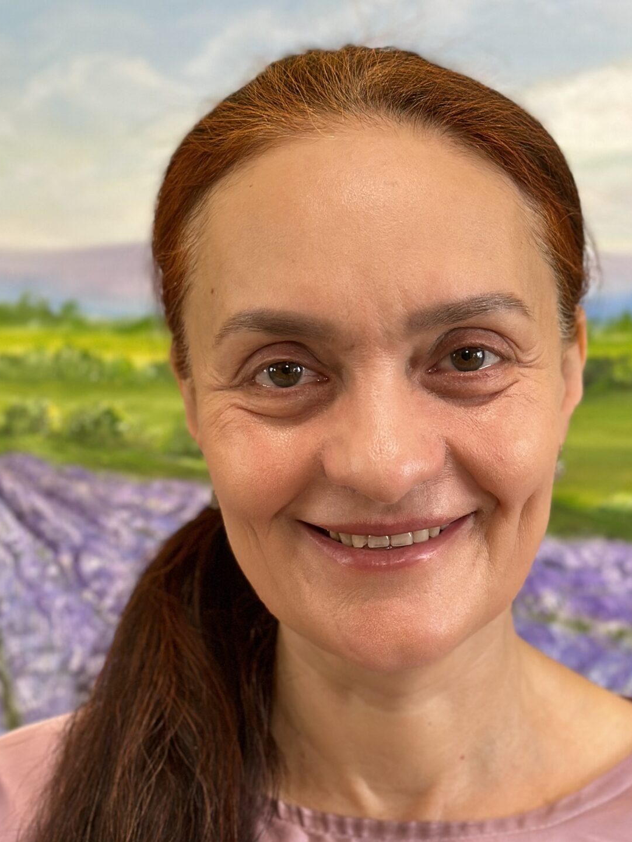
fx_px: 2070
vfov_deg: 22.9
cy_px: 578
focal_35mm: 85
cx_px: 392
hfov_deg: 17.3
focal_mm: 6.86
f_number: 1.78
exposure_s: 1/33
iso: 250
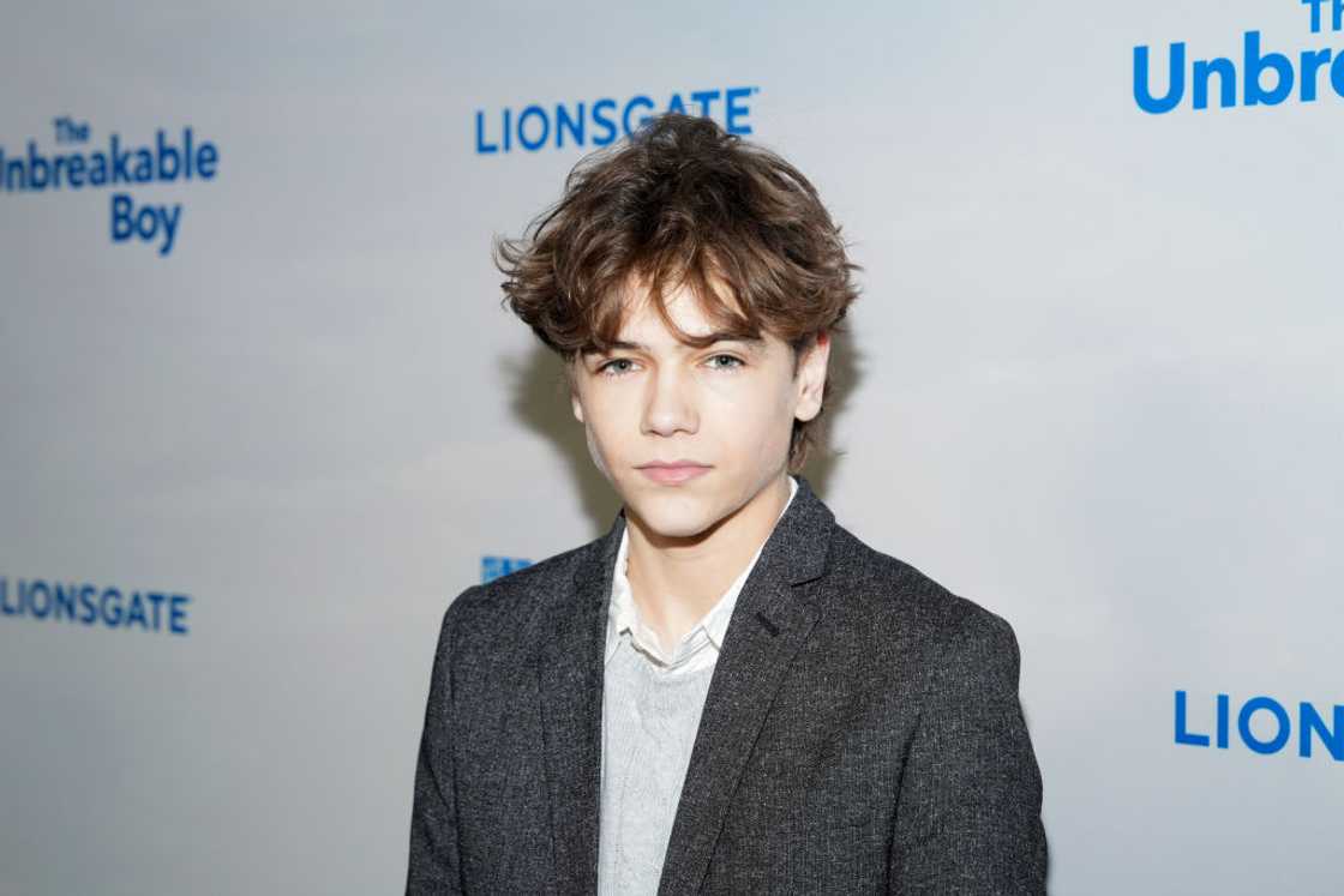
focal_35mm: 70
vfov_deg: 19.5
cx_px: 672
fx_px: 2613
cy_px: 448
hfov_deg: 28.8
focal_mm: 70
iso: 640
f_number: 4.5
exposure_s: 1/250
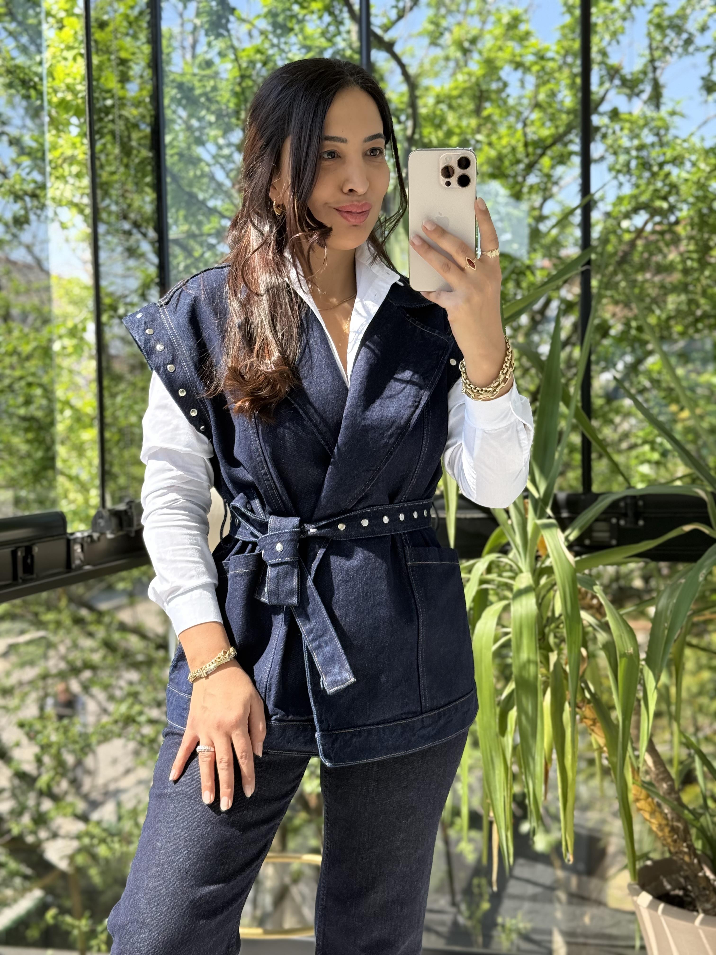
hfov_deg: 30.3
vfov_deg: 39.7
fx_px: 1324
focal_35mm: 48
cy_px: 478
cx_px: 358
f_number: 1.78
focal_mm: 6.76
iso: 100
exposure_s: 1/493
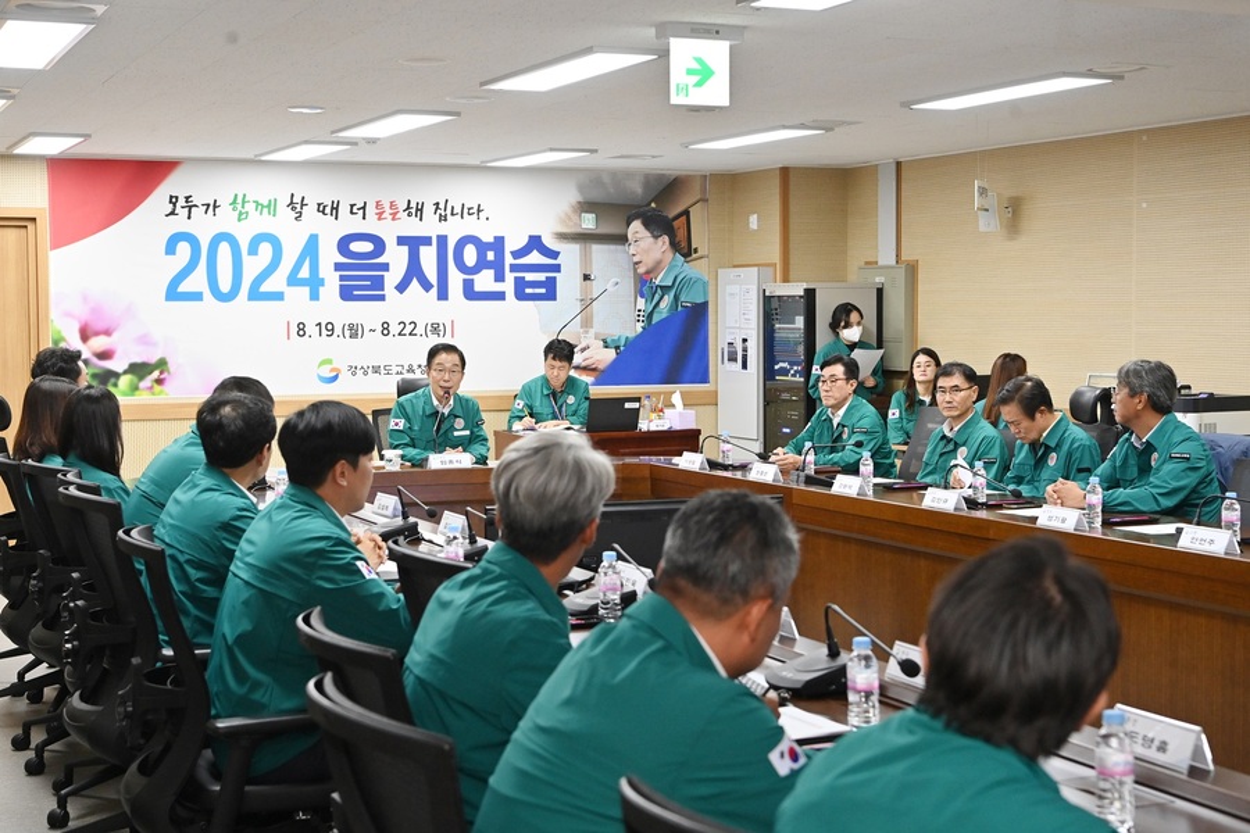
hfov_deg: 38.2
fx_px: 1805
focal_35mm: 52
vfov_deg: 26.0
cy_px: 416
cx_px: 625
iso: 3200
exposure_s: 1/200
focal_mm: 52
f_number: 5.6
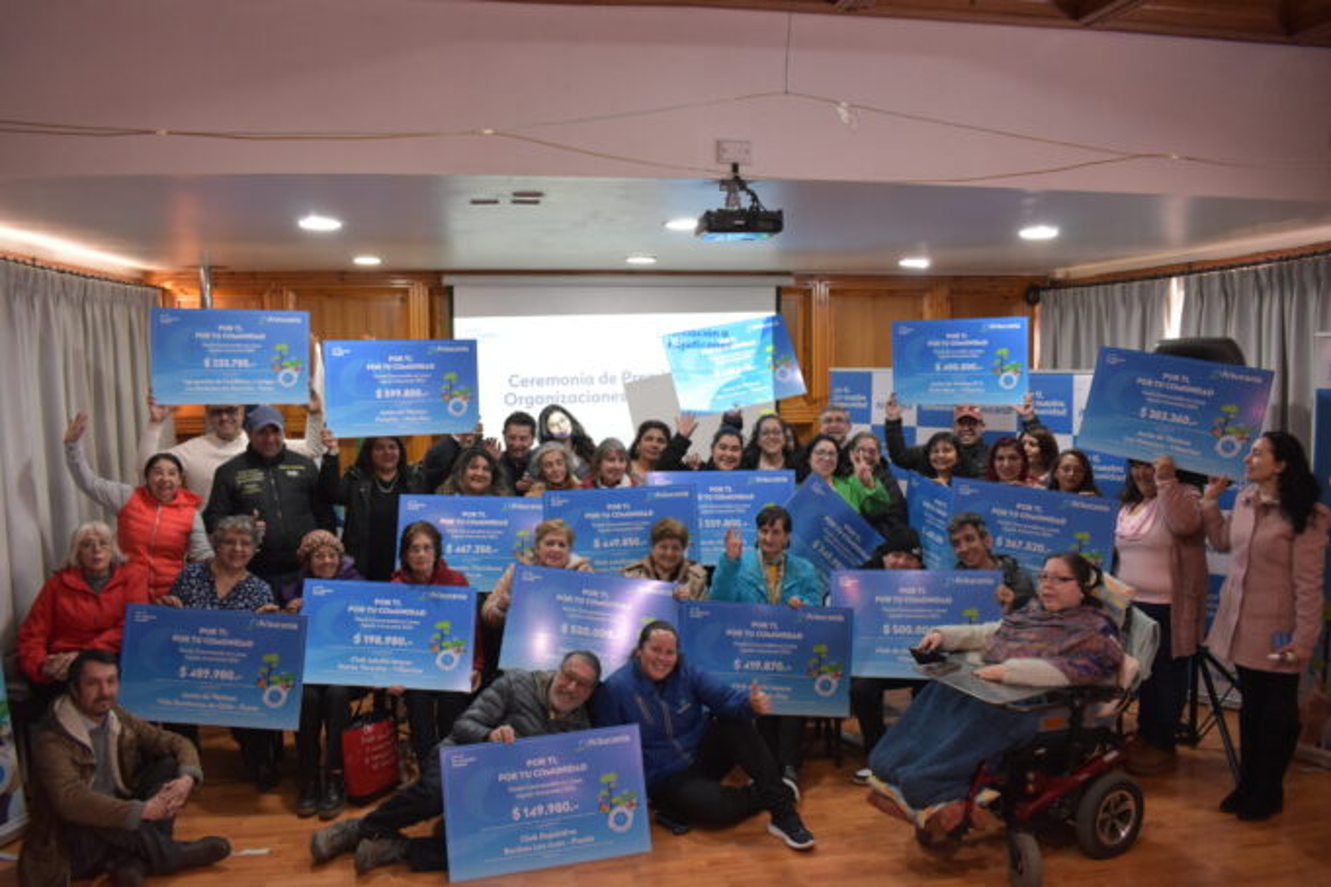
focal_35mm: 27
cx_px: 666
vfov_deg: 47.9
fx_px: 998
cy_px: 444
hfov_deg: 67.4
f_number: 5.6
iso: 1600
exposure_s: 1/60
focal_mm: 18
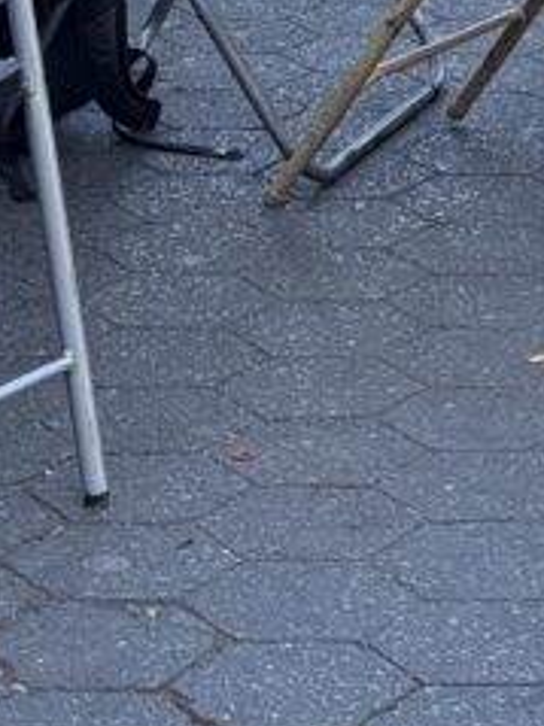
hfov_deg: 7.1
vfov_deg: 9.0
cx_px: 845
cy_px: -741
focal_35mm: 206
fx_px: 4320
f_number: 1.78
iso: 64
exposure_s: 1/334
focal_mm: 6.76
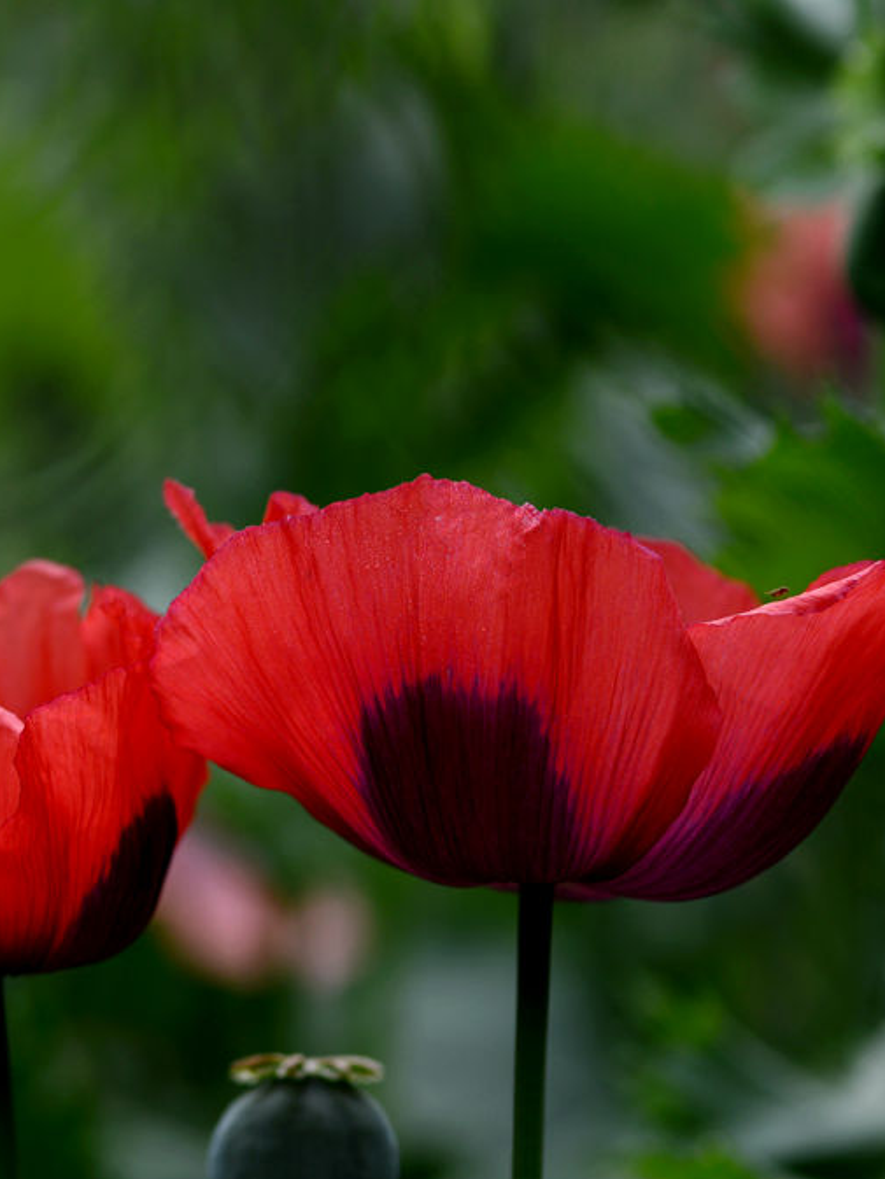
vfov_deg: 8.8
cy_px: 554
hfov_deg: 6.6
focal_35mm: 225
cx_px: 4
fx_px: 7667
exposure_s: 1/500
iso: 100
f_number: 4
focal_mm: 105
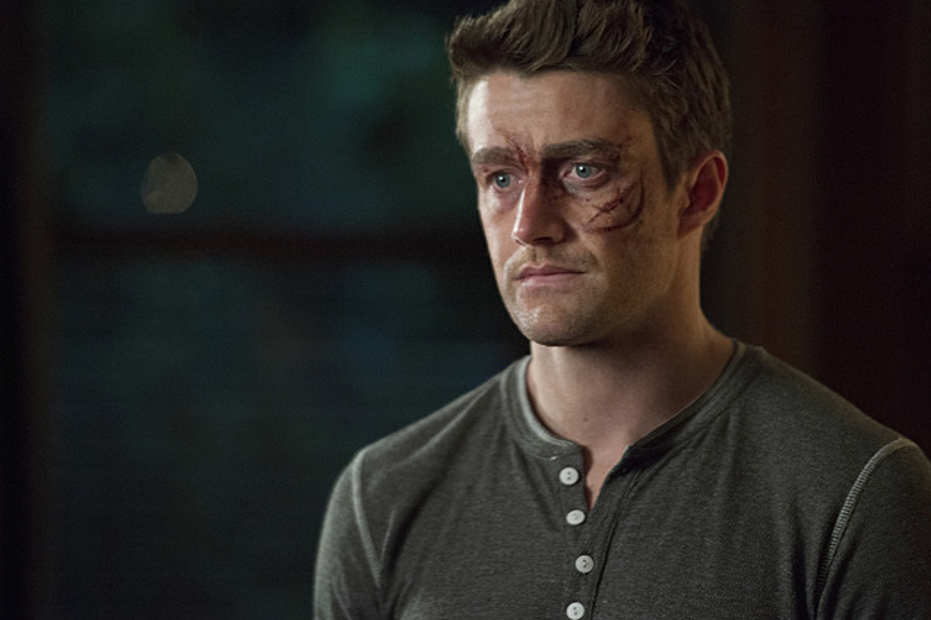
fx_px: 6332
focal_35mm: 245
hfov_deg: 8.4
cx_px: 525
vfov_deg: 5.6
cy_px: 284
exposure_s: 1/80
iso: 3200
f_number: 2.8
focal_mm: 200
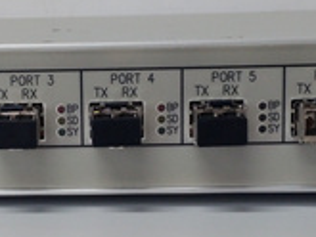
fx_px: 895
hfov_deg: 19.9
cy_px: 130
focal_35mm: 98
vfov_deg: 15.1
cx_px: 84
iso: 120
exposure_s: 1/33
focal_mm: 3.79
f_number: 2
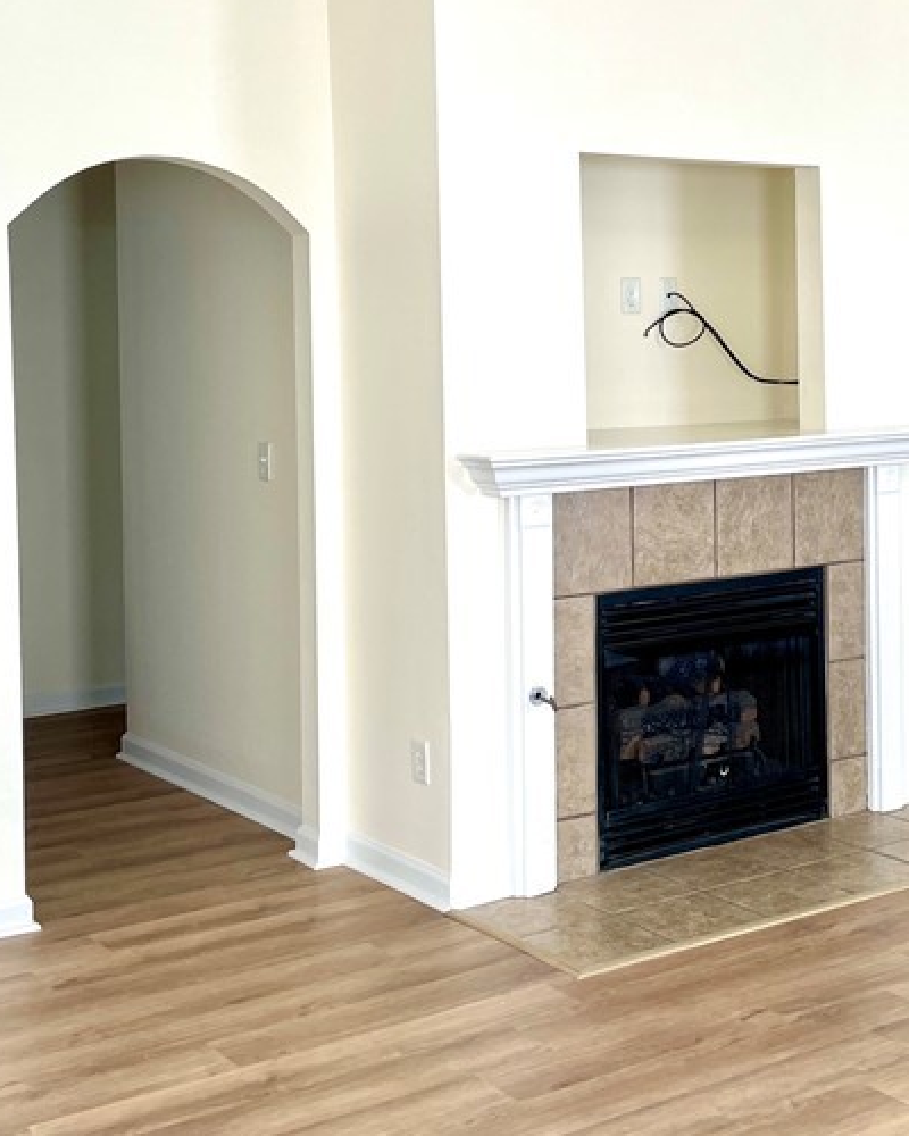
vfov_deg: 35.7
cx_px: 659
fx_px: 1749
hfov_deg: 28.8
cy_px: 385
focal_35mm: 52
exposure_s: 1/120
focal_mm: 4.2
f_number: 1.6
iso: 40
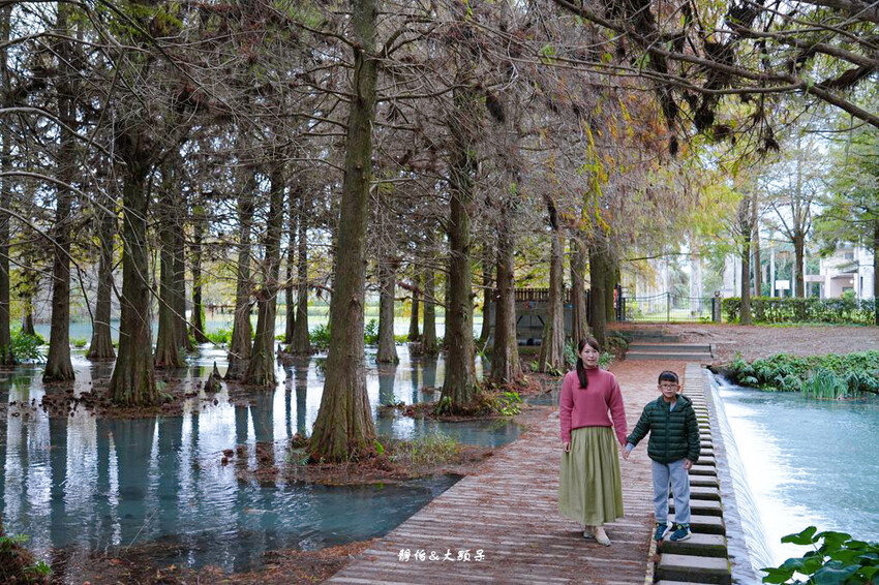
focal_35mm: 36
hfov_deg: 53.2
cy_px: 292
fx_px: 879
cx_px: 440
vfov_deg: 36.8
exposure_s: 1/40
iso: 500
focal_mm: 36
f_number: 4
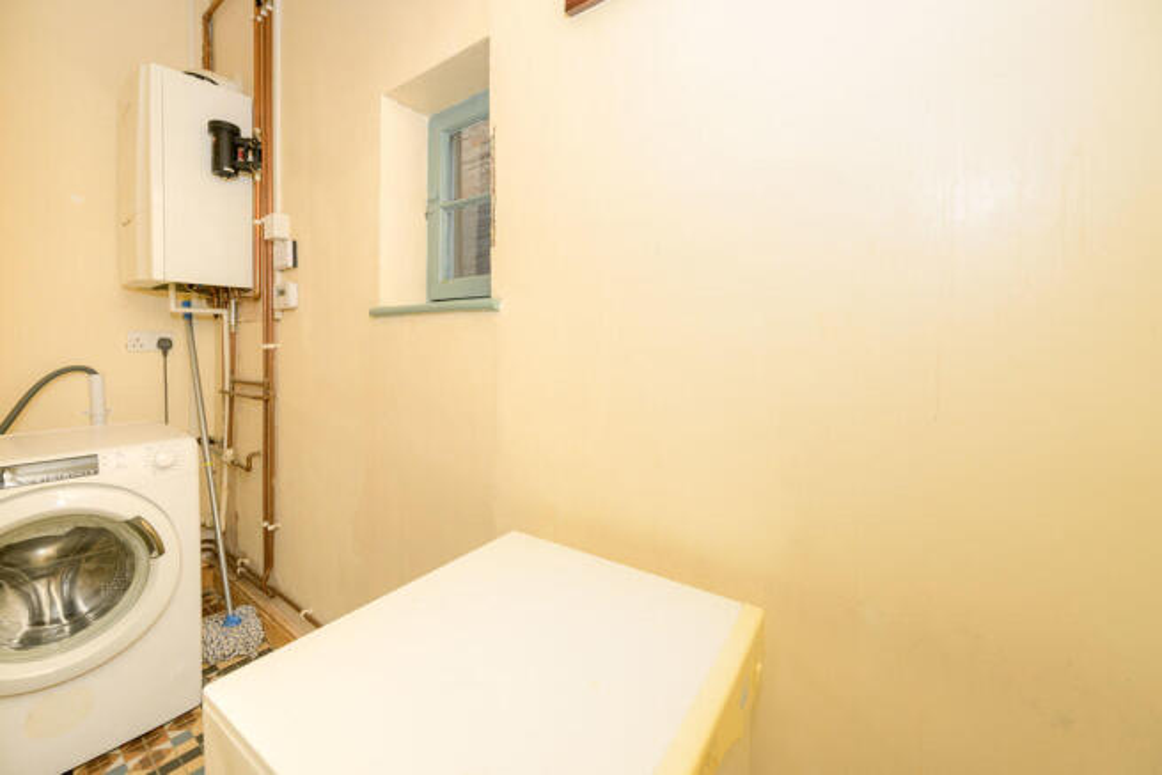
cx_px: 581
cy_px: 388
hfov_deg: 104.2
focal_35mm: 14
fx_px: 452
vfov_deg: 81.2
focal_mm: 14
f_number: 6.3
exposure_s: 1/125
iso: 320
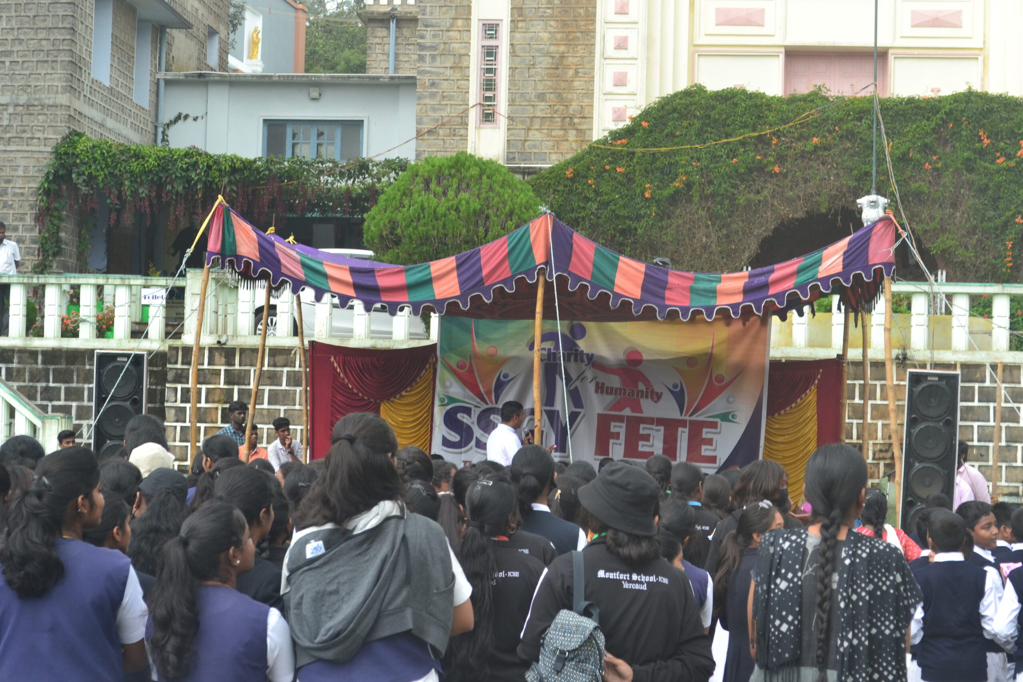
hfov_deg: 24.6
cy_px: 341
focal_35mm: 82
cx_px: 512
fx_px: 2344
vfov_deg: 16.6
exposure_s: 1/50
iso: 400
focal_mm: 55
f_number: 8
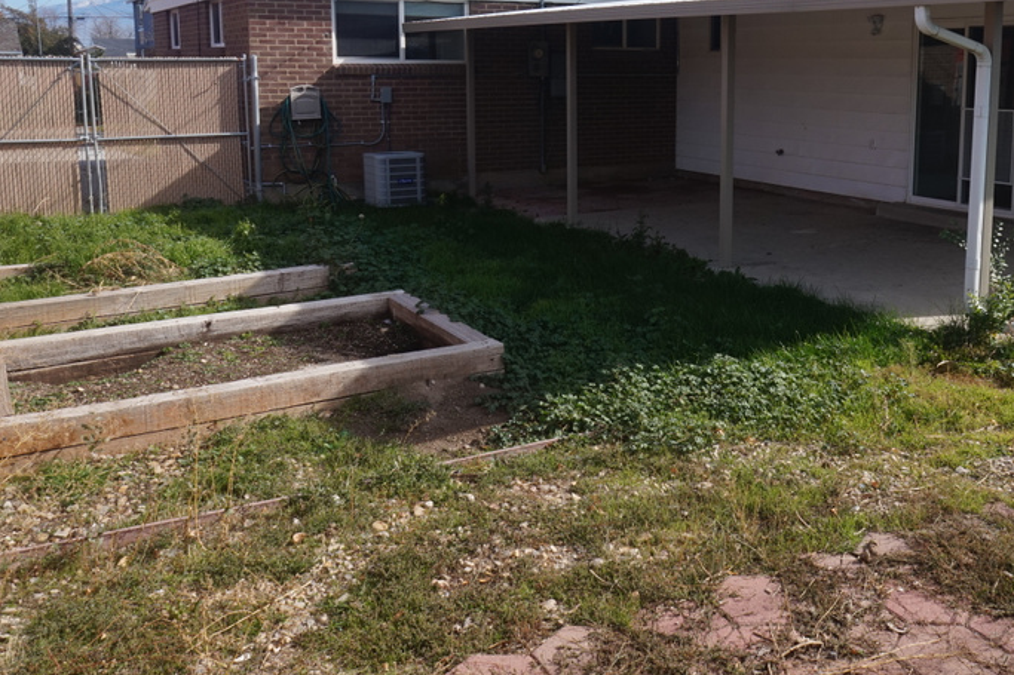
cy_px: 211
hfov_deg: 52.3
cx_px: 665
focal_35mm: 36
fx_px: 1014
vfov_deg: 36.4
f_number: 11
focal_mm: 16
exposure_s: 1/80
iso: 100
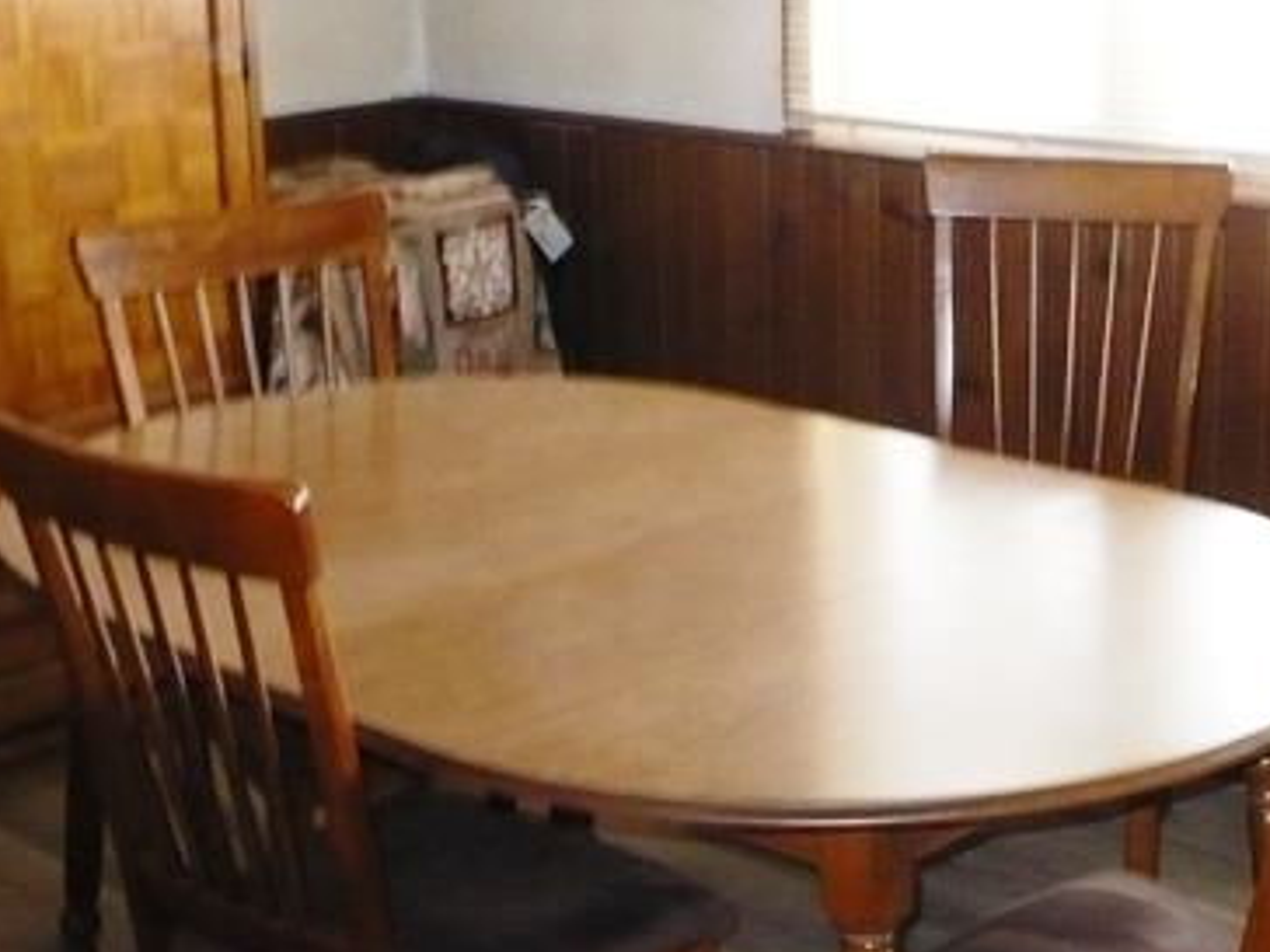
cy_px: 544
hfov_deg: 29.7
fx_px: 2385
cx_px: 809
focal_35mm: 65
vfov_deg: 22.6
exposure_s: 1/30
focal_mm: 6.1
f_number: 2.8
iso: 400
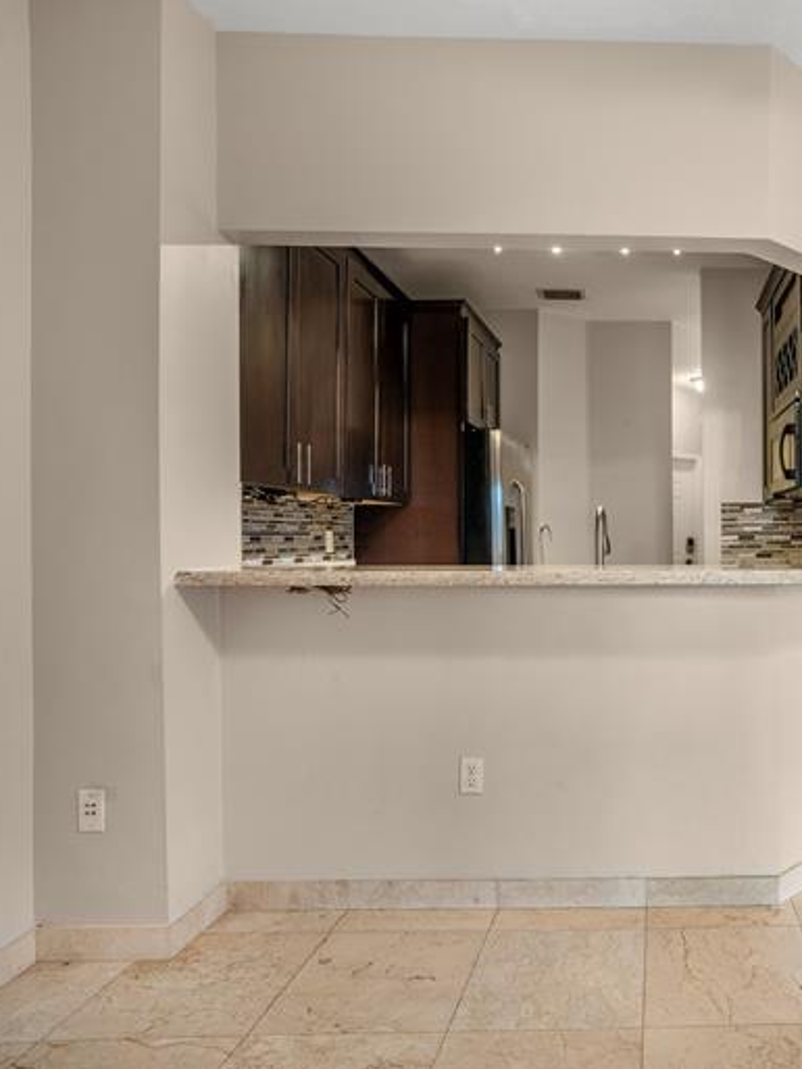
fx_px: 741
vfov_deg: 71.6
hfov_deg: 51.1
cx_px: 702
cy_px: 520
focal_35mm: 24
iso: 640
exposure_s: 1/4
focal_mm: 16
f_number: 8
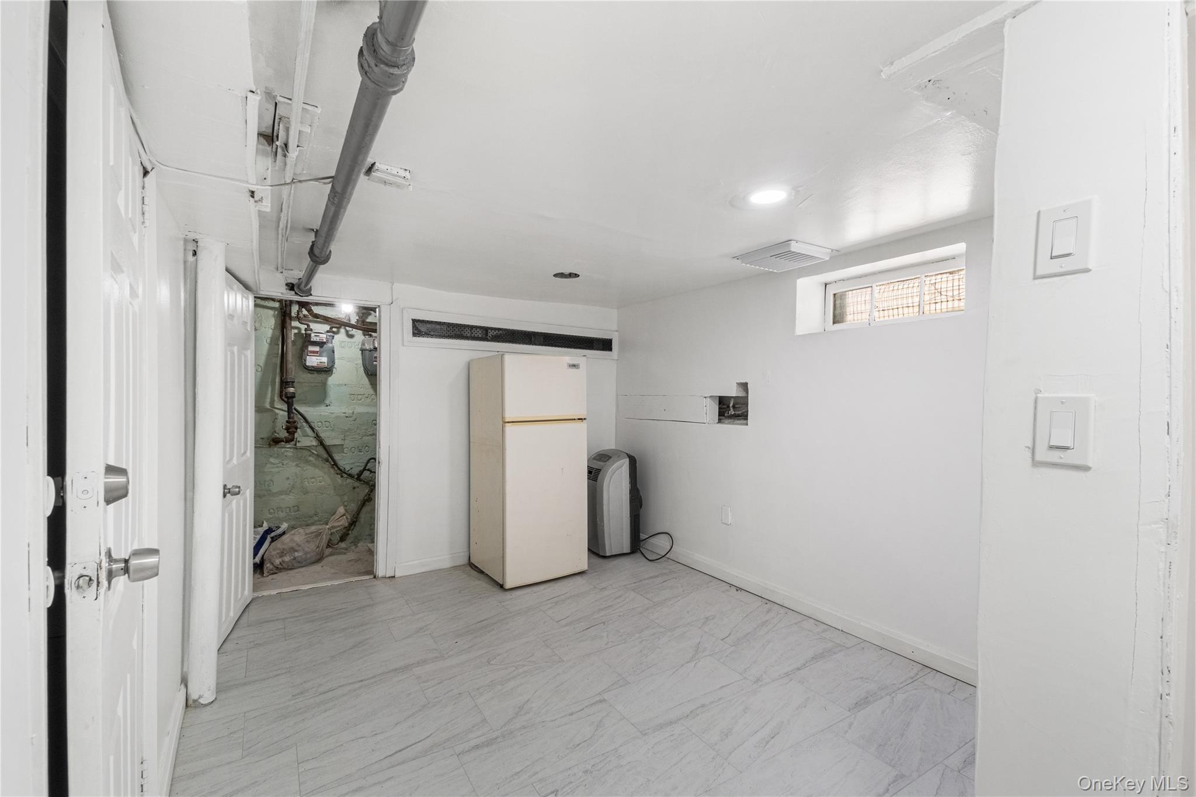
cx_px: 598
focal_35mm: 15
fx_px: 498
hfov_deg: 100.4
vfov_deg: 77.3
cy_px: 398
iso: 500
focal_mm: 10
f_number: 8
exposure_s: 1/640
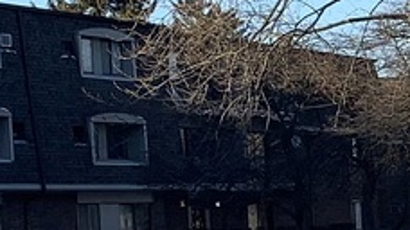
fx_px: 1945
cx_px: 694
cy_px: 323
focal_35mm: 179
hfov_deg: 11.3
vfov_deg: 6.7
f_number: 1.8
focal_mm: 4.25
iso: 25
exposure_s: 1/928
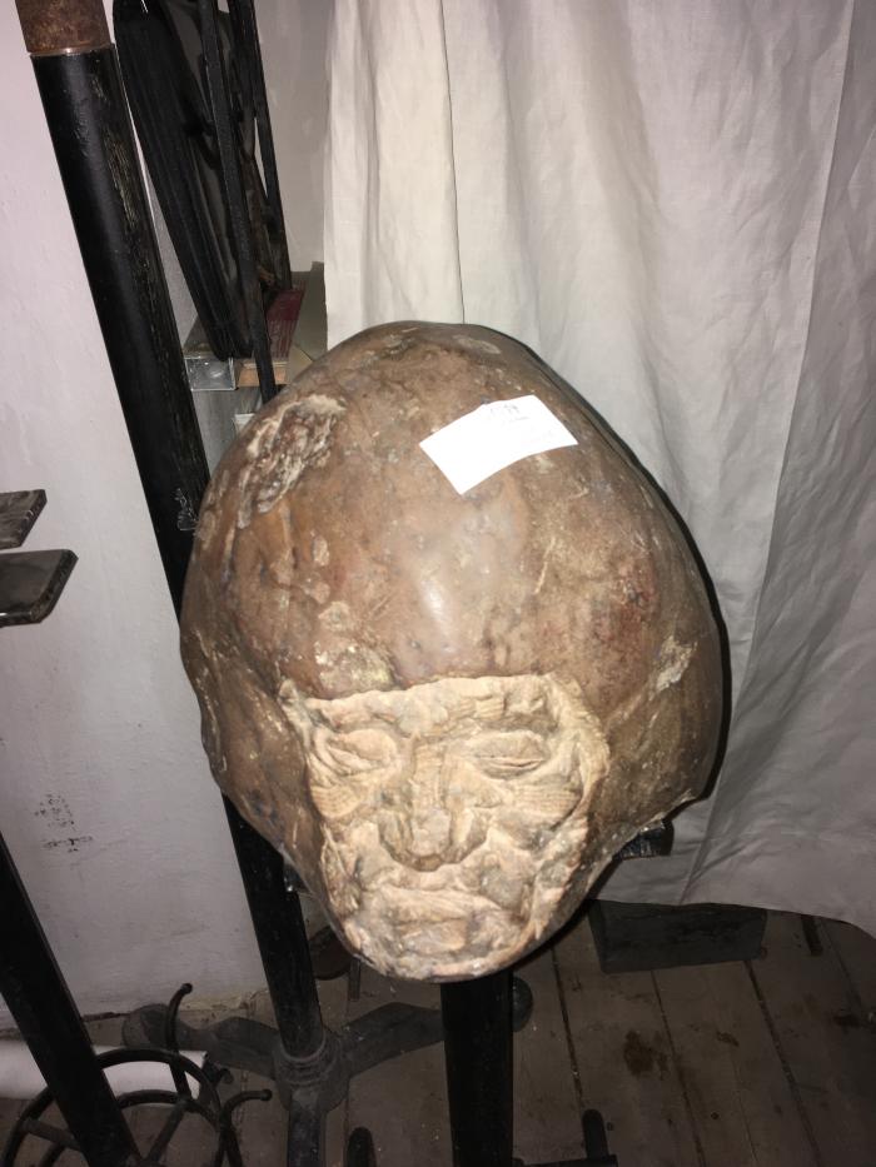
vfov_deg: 61.7
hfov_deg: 48.2
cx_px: 438
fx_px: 978
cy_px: 584
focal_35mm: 29
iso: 40
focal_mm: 4.15
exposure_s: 1/17
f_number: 2.2
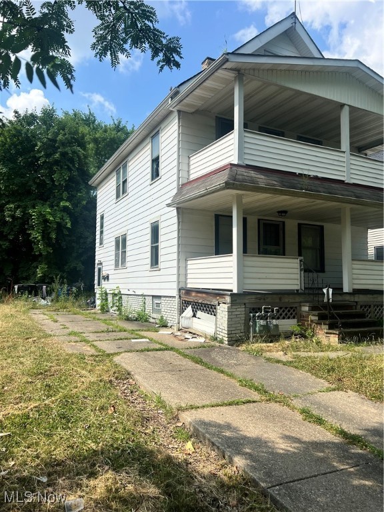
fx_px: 385
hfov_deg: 53.1
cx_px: 192
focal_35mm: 26
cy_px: 256
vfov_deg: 67.3
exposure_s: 1/3704
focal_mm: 5.7
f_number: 1.5
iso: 50
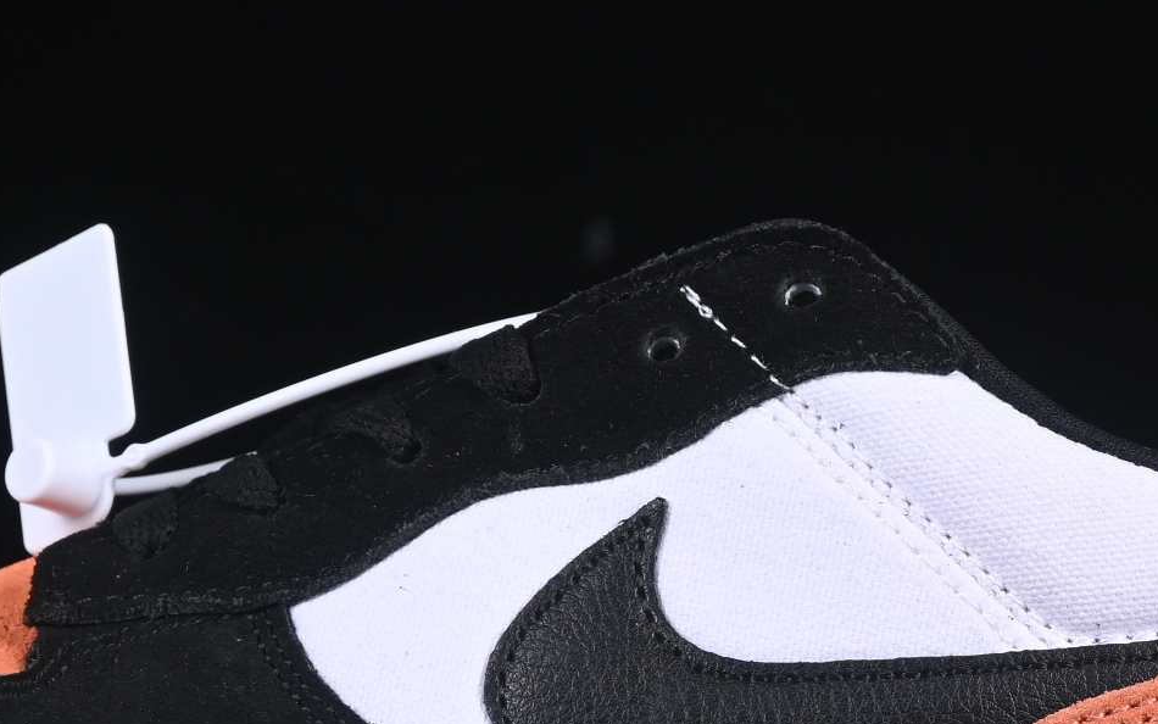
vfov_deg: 5.9
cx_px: 618
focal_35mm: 224
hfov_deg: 9.4
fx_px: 7070
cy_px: 400
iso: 160
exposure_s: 1/60
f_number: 7.1
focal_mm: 50
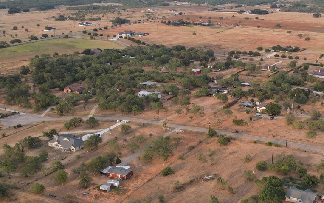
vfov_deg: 26.9
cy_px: 112
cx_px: 213
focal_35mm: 48
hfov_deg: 41.4
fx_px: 424
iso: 130
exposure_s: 1/15
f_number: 2.8
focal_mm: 4.5
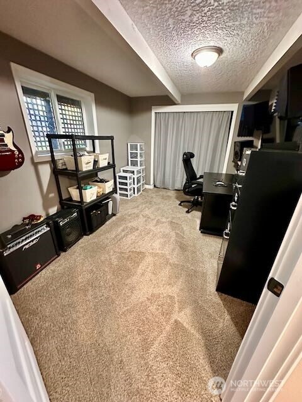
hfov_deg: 85.7
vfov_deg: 102.1
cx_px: 151
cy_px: 201
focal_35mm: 14
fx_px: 163
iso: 1250
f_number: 2.2
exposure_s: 1/60
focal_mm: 2.22
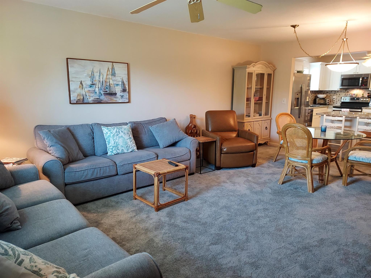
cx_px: 186
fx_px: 257
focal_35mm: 24
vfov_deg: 56.8
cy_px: 139
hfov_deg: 71.6
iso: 400
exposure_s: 1/40
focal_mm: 4.6
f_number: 1.8
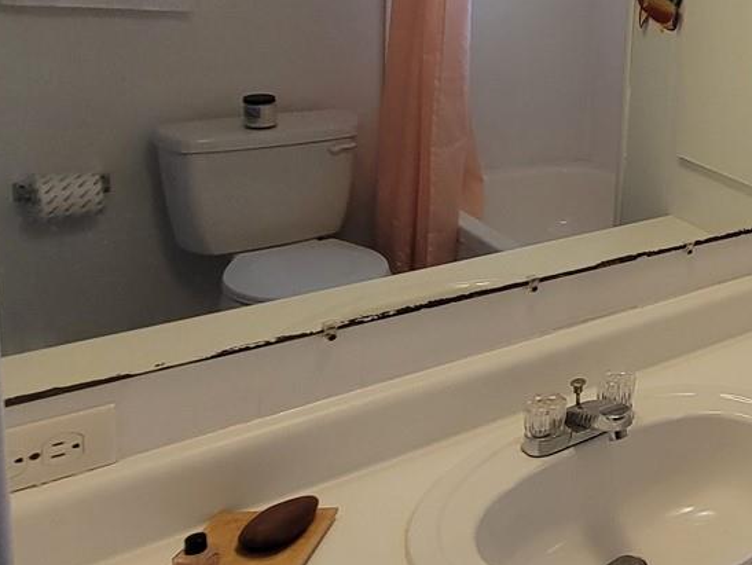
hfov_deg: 33.1
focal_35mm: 38
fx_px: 826
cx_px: 1017
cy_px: 96
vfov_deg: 36.2
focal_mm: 2.2
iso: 125
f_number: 2.2
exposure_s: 1/60
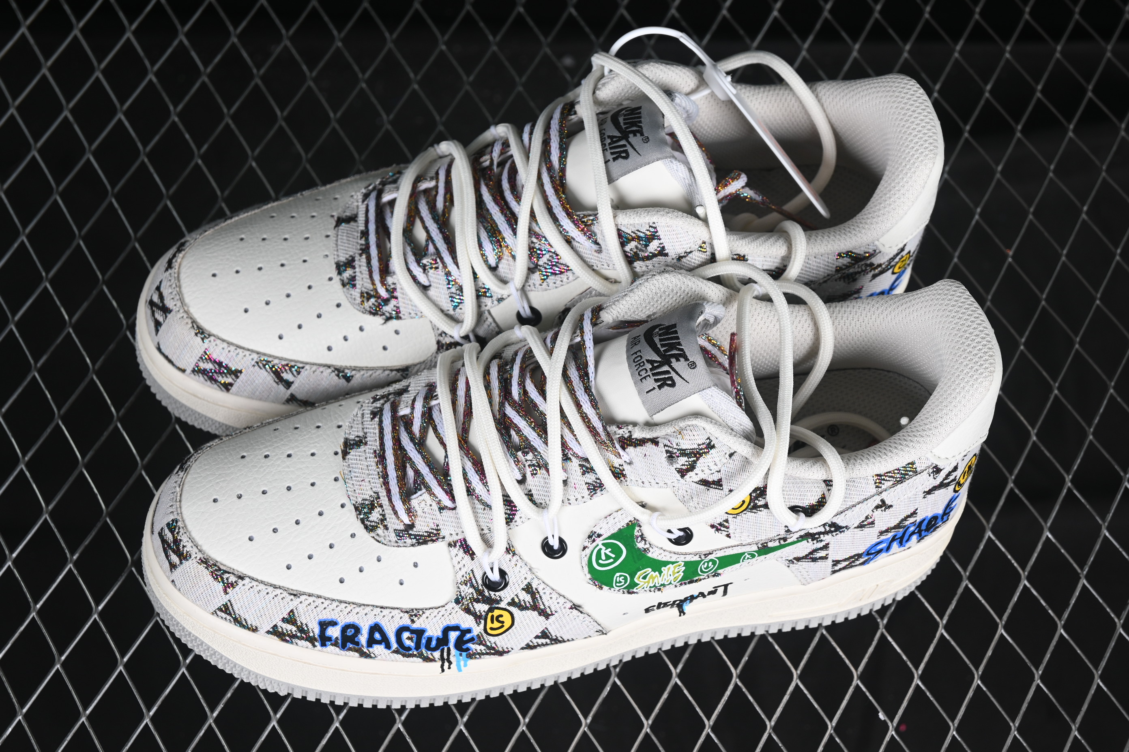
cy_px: 376
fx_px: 2352
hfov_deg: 27.0
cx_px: 564
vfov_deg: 18.2
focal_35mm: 75
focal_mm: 50
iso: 160
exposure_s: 1/80
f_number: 7.1
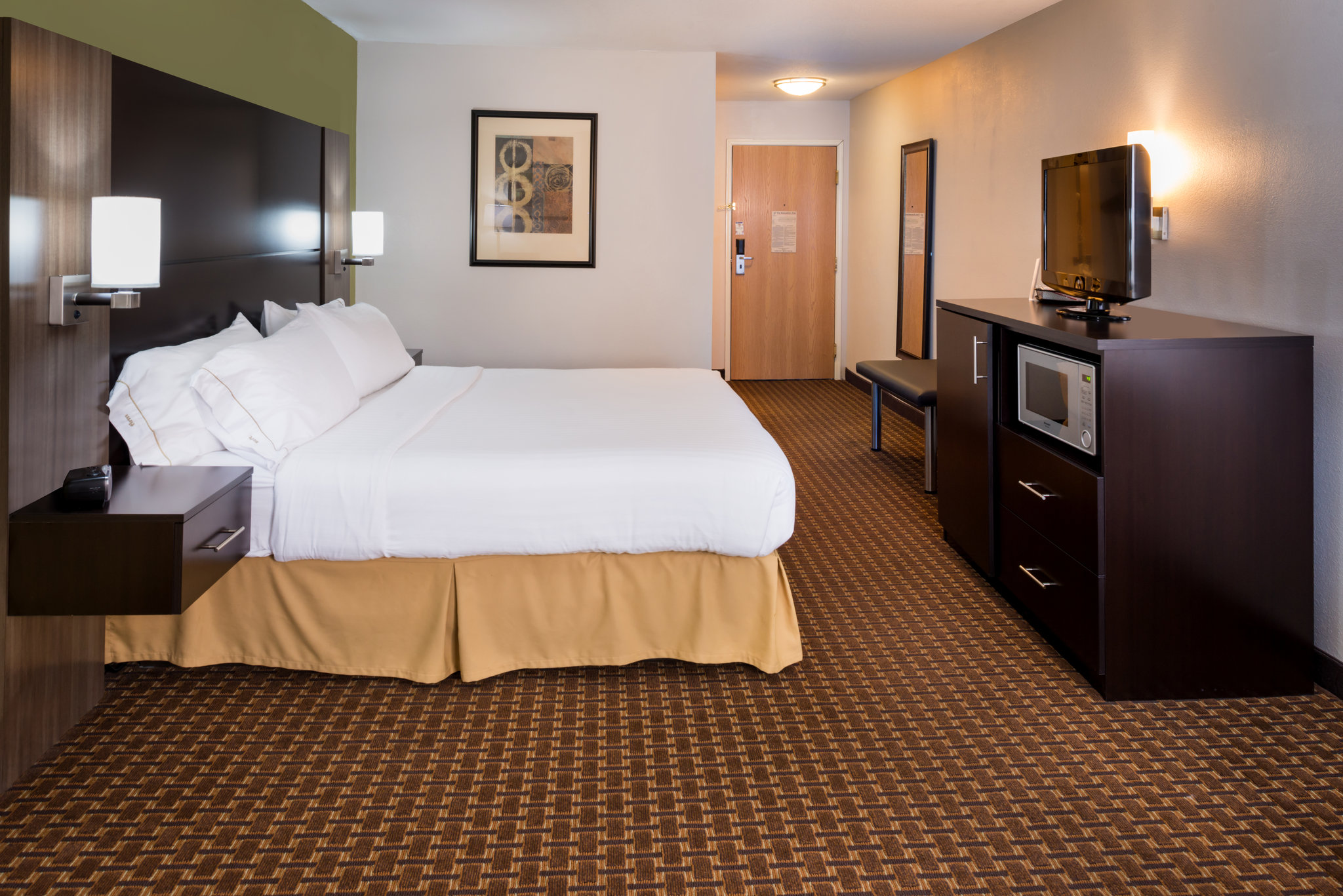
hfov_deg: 73.7
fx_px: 896
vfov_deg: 53.2
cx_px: 672
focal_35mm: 24
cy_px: 448
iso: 400
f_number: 11
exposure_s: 1/3
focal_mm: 24
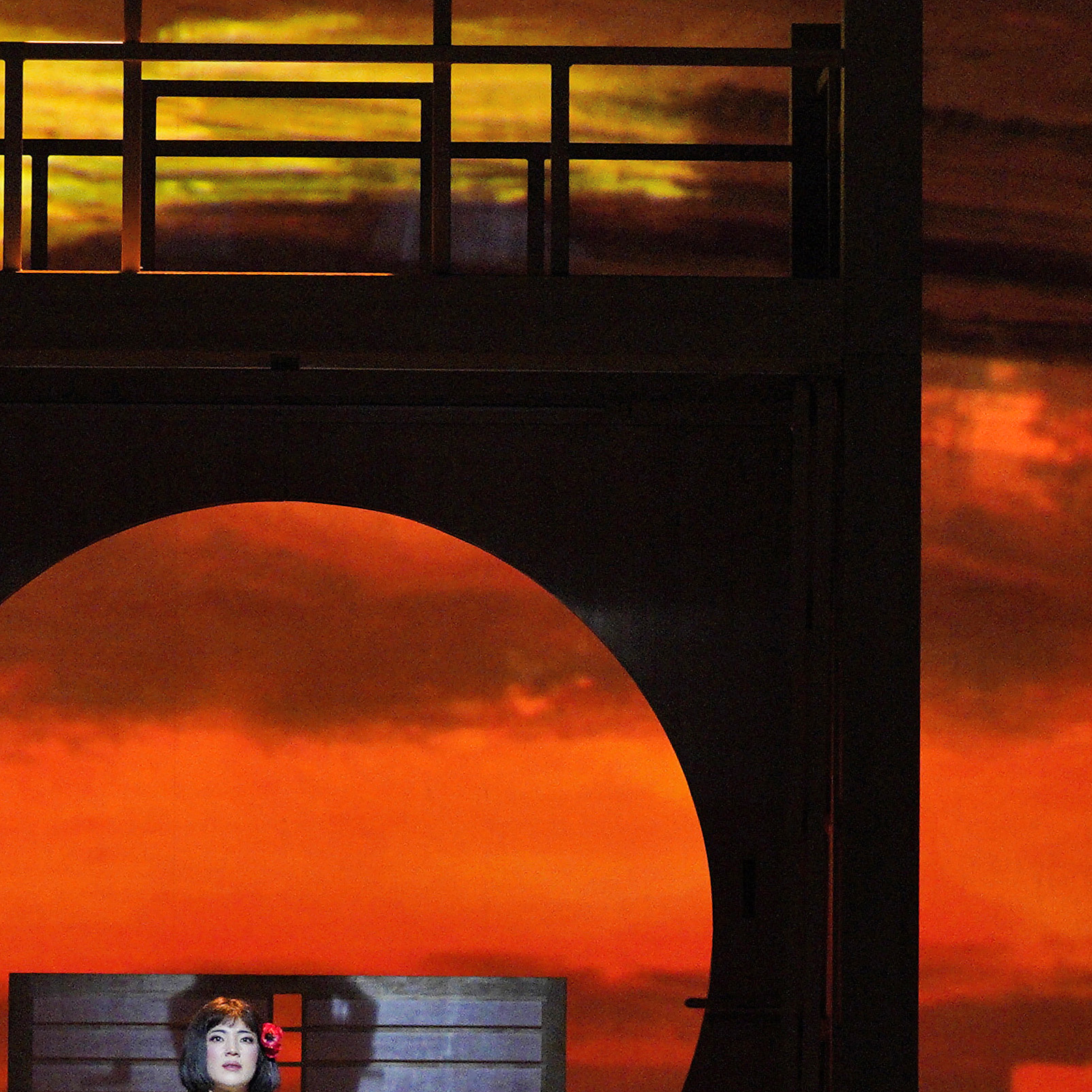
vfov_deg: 5.7
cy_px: 407
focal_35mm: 309
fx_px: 11028
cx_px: 250
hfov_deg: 5.7
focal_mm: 97
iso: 4000
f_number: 2.8
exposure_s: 1/80
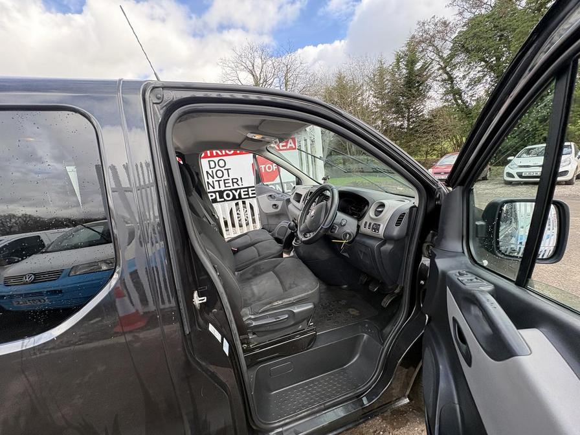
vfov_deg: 85.7
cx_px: 290
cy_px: 218
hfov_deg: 102.1
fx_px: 235
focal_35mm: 14
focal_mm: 2.22
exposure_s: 1/156
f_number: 2.2
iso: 64
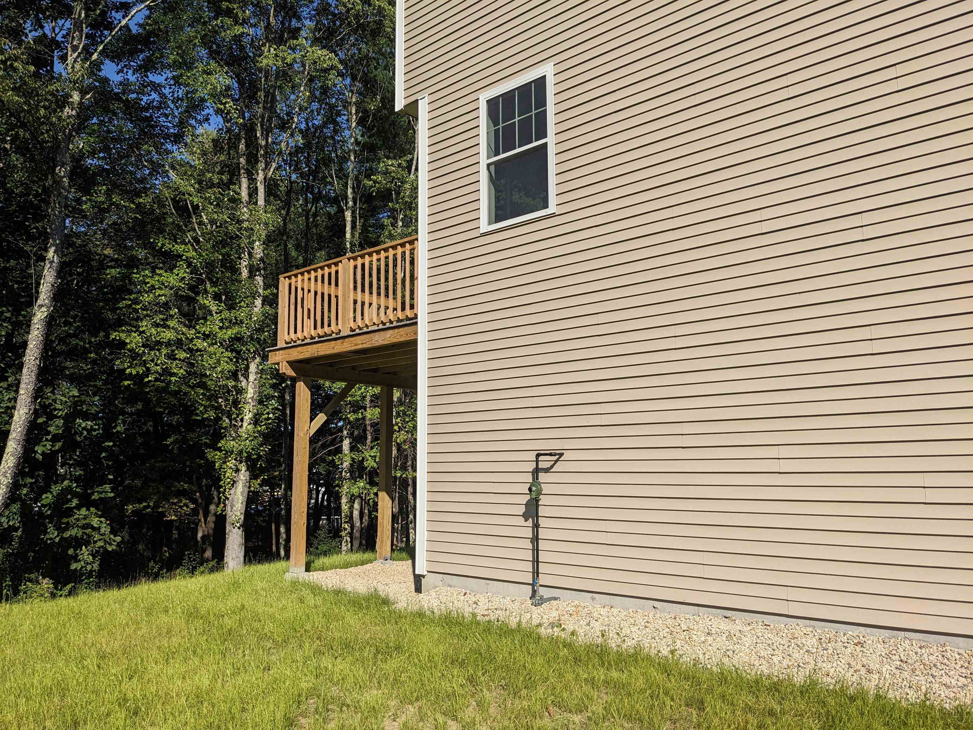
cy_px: 365
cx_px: 486
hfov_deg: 65.3
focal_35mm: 27
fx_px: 759
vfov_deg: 51.4
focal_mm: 4.38
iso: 57
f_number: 1.73
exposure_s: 1/4695
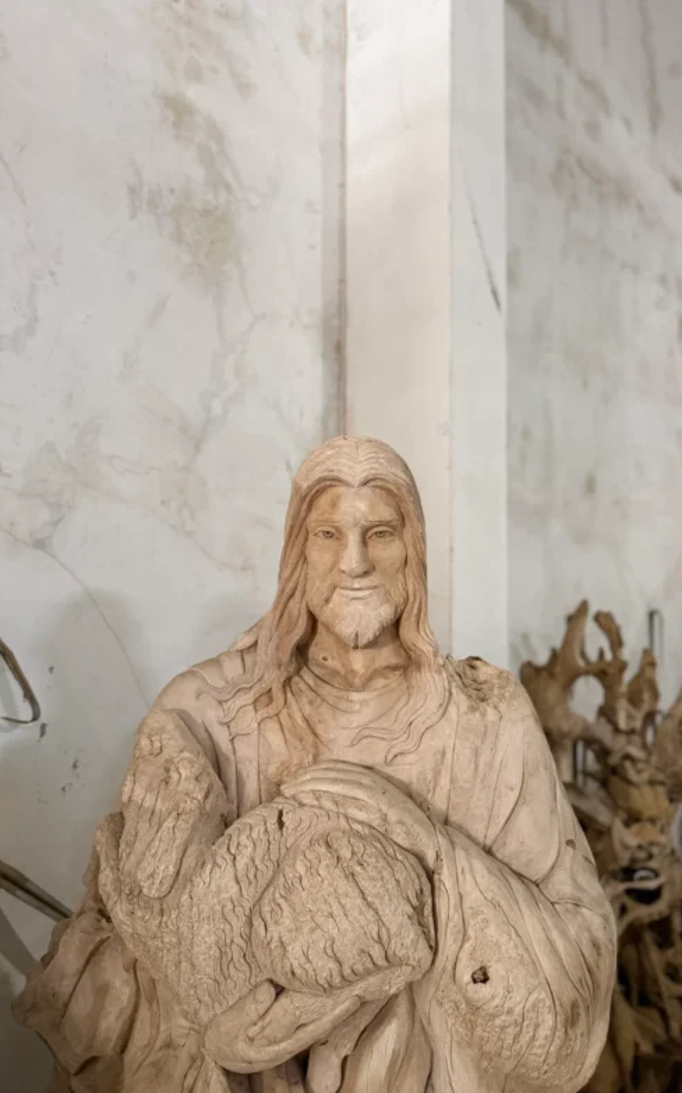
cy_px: 554
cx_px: 367
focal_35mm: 26
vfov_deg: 70.4
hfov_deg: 47.5
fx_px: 774
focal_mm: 6.76
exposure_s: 1/50
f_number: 1.78
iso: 400
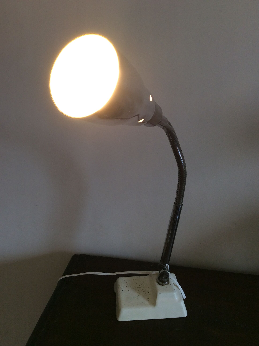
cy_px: 173
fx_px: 320
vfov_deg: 56.9
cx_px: 130
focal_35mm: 32
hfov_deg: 44.1
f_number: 2.4
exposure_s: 1/50
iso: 40
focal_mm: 3.3
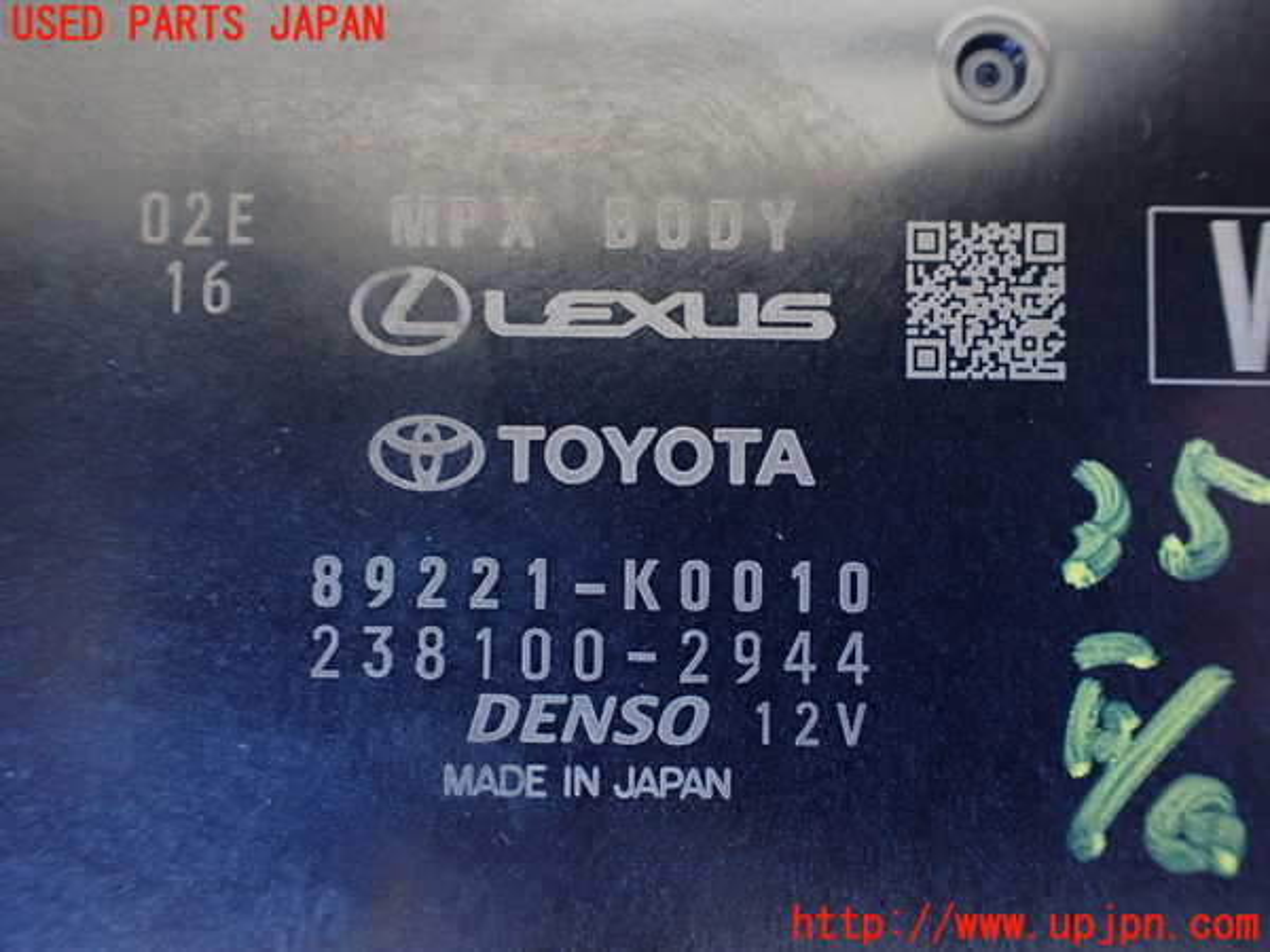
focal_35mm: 30
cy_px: 476
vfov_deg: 46.8
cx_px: 635
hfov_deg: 60.0
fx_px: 1101
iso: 800
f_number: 2.3
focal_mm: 5.4
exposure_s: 1/40
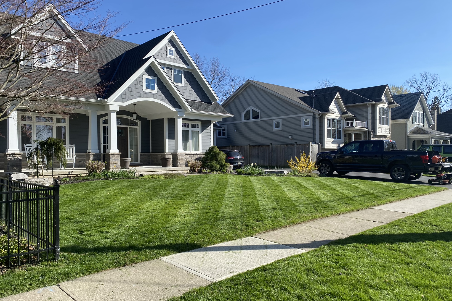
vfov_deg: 46.4
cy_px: 163
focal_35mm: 28
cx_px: 222
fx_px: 352
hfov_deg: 65.5
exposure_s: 1/1996
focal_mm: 4.25
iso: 32
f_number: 1.8
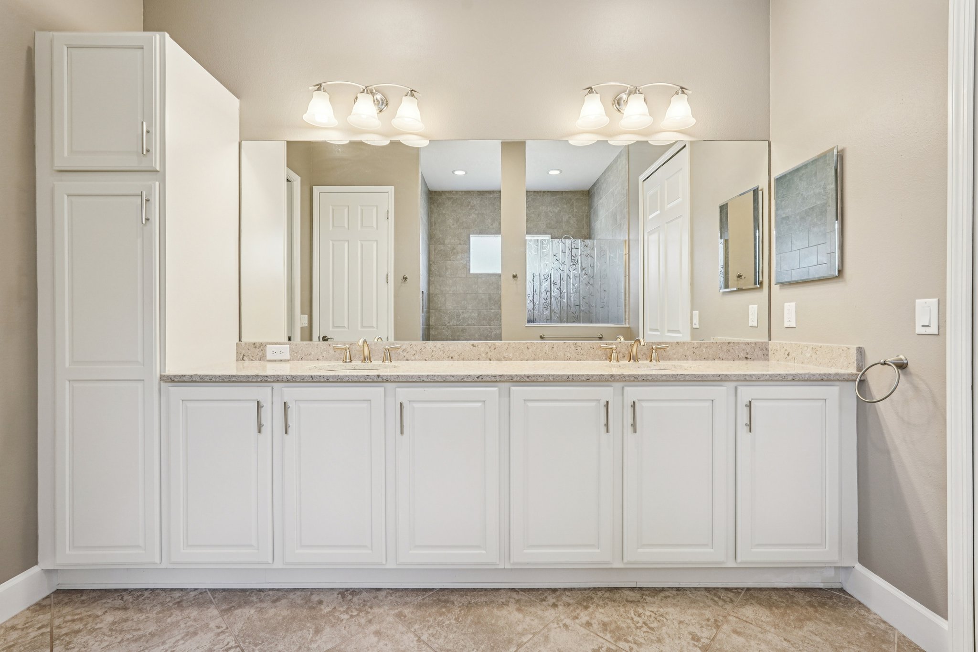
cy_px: 326
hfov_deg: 96.7
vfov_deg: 73.7
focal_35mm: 16
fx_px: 435
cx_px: 489
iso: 400
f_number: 8
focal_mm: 16
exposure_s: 1/25
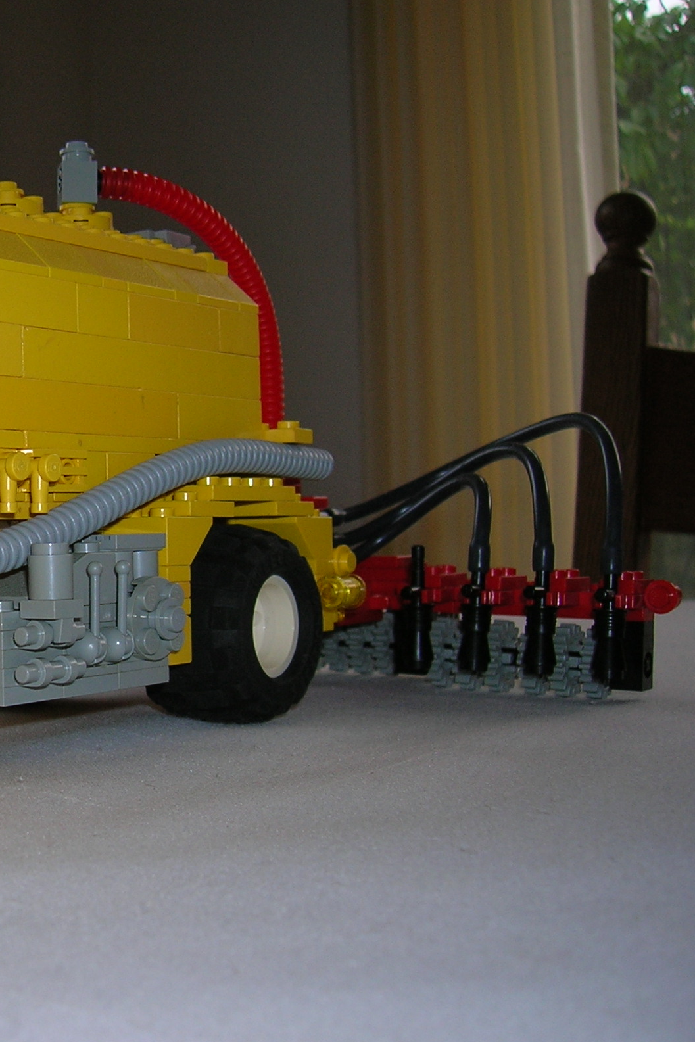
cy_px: 530
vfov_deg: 38.9
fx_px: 1476
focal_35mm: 51
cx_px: -10
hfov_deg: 25.1
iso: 50
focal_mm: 5.7
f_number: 2.9
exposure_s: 1/60.1
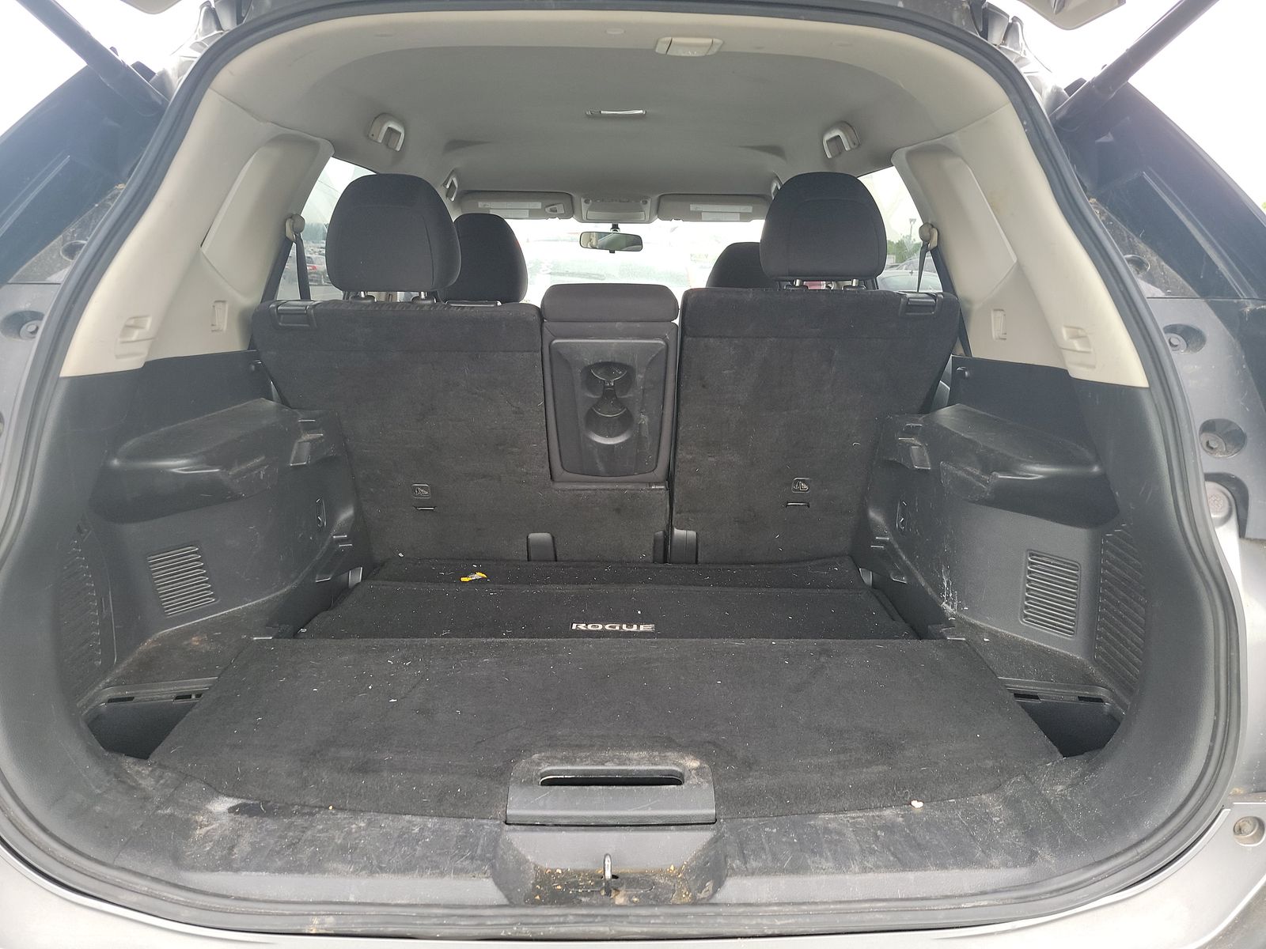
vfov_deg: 56.8
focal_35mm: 24
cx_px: 633
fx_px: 878
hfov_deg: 71.6
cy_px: 474
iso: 92
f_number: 1.8
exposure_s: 1/59
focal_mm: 6.7
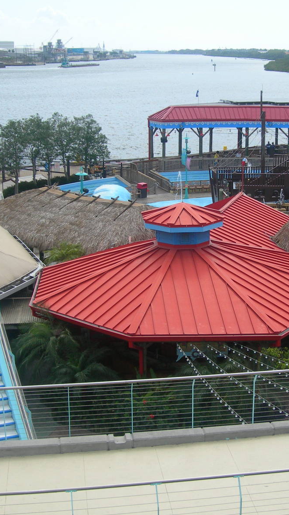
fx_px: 763
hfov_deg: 21.3
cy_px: 256
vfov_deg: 37.2
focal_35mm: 56
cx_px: 199
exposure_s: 1/535
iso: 50
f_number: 4.8
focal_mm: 7.8
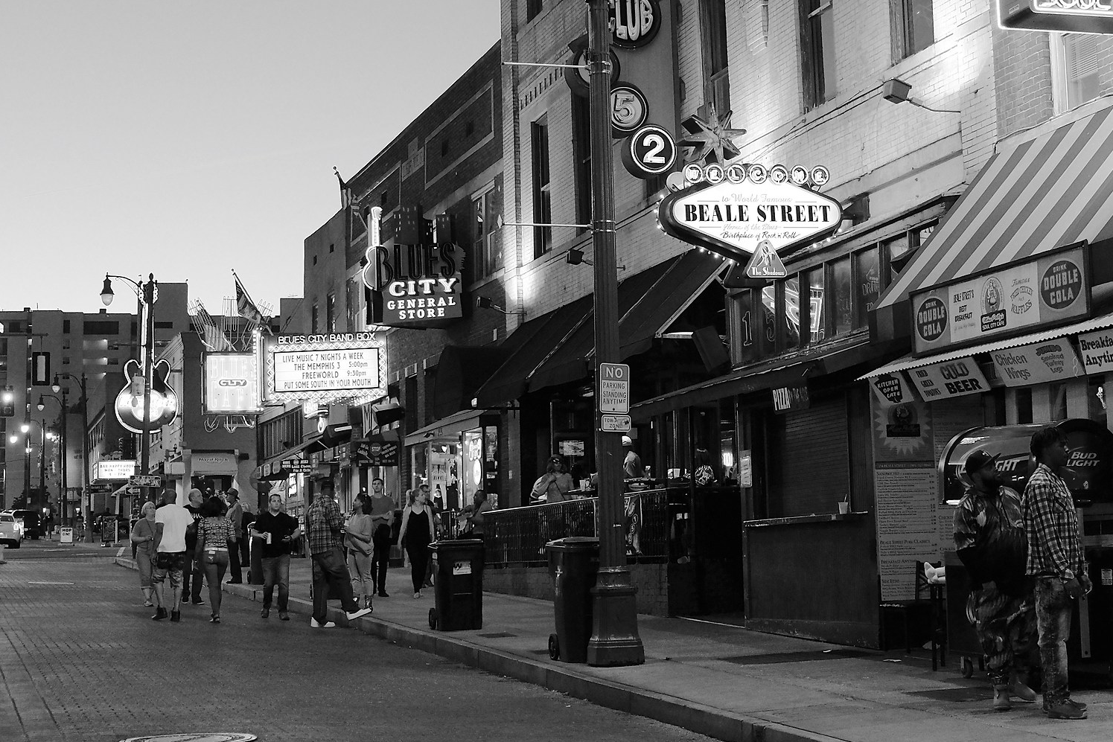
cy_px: 267
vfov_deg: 22.2
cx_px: 672
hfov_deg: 32.8
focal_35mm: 61
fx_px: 1886
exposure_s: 1/60
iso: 1000
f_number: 3.2
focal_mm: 25.4
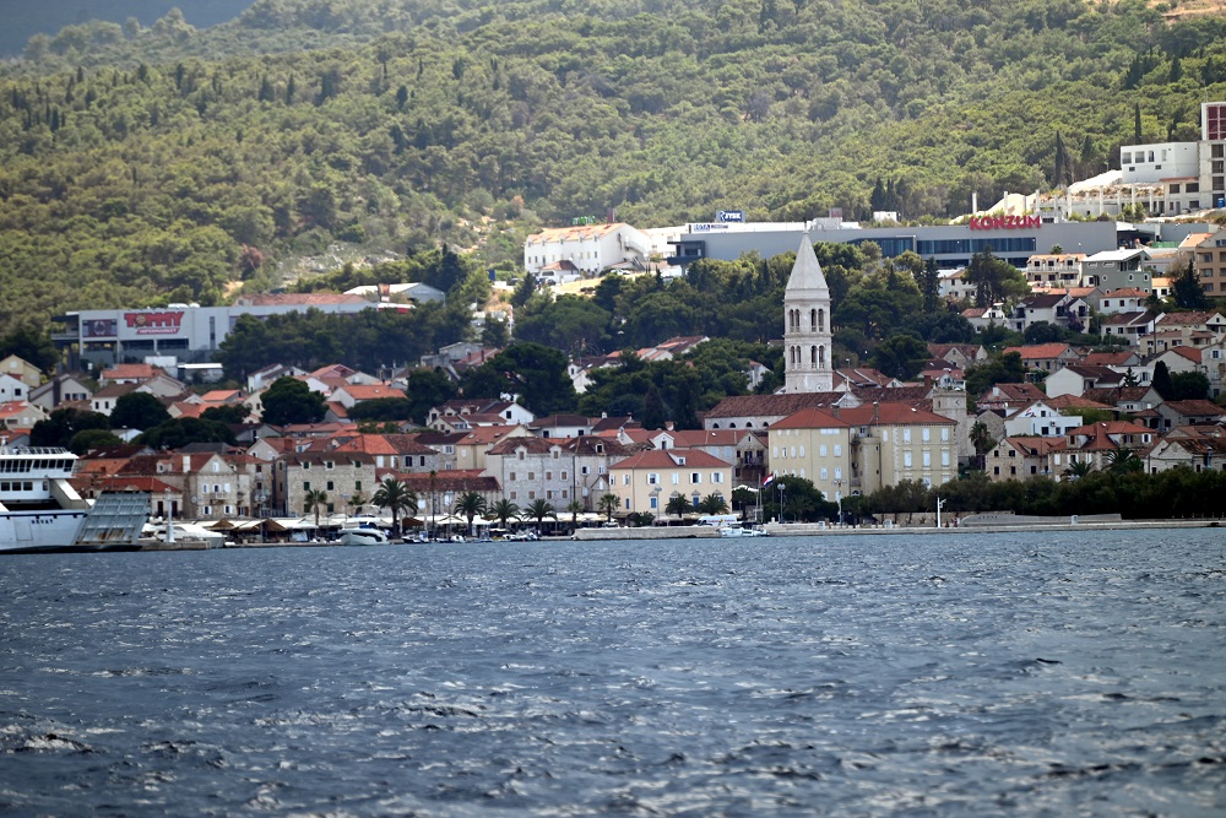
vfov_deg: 5.1
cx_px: 613
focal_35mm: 270
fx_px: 9196
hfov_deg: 7.6
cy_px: 409
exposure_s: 1/400
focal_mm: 270
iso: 100
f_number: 5.6
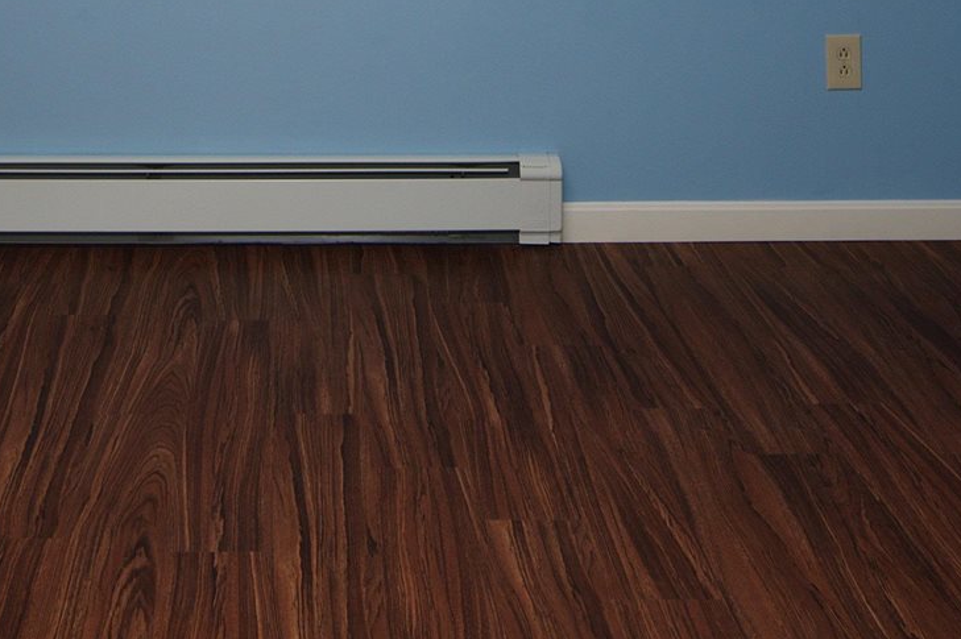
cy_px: -224
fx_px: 1574
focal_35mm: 59
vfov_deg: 20.6
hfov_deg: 33.6
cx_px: 301
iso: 320
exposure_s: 1/2
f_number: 9
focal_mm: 14
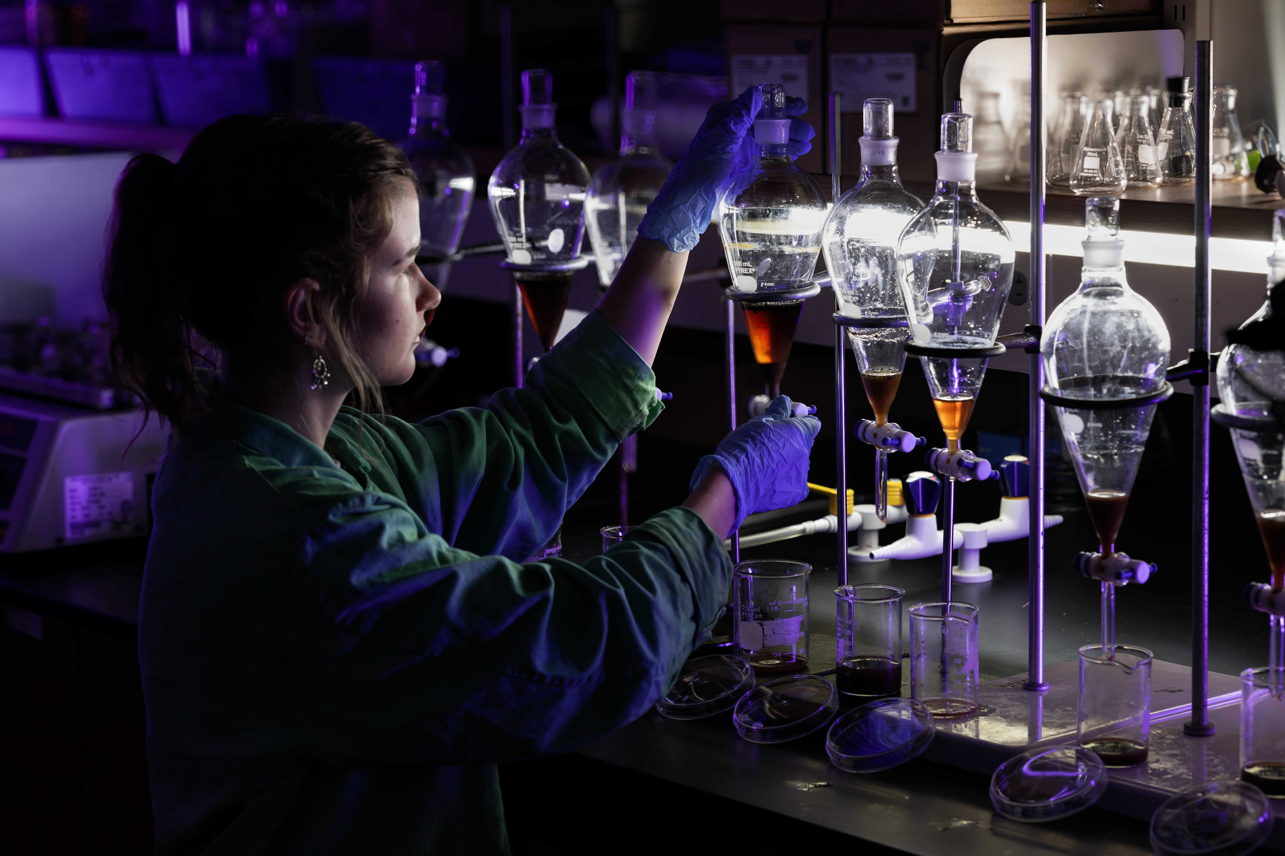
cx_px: 642
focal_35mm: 85
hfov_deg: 23.9
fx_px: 3034
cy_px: 428
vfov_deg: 16.1
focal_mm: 85
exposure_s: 1/160
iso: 2000
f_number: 5.6
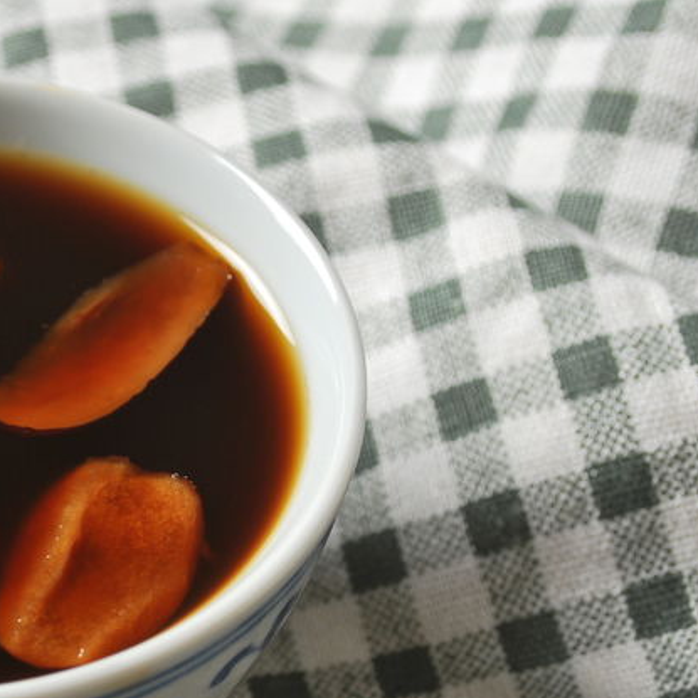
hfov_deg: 13.5
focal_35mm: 126
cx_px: -140
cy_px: 492
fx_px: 2874
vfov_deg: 13.8
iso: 100
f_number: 5.6
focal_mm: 40
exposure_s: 1/125
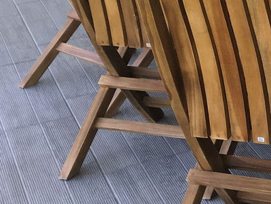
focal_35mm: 116
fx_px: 908
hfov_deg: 14.7
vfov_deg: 11.9
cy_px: -150
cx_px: 497
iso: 25
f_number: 2.2
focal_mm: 4.15
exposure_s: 1/259
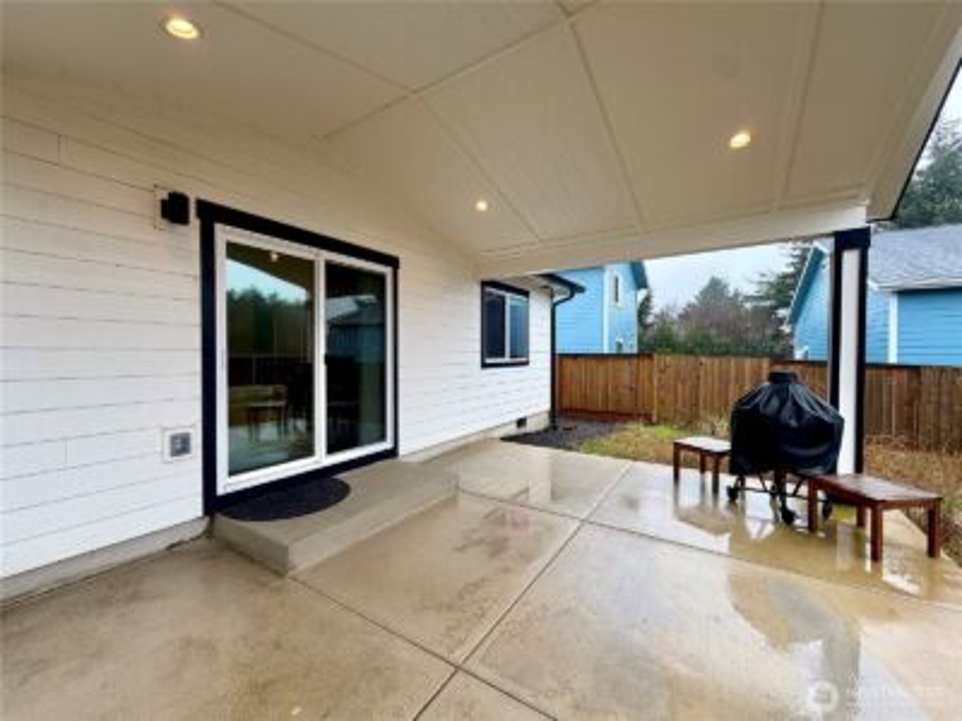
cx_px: 481
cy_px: 360
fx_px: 389
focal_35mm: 14
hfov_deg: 102.1
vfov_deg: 85.7
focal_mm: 2.22
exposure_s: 1/120
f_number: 2.2
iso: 32
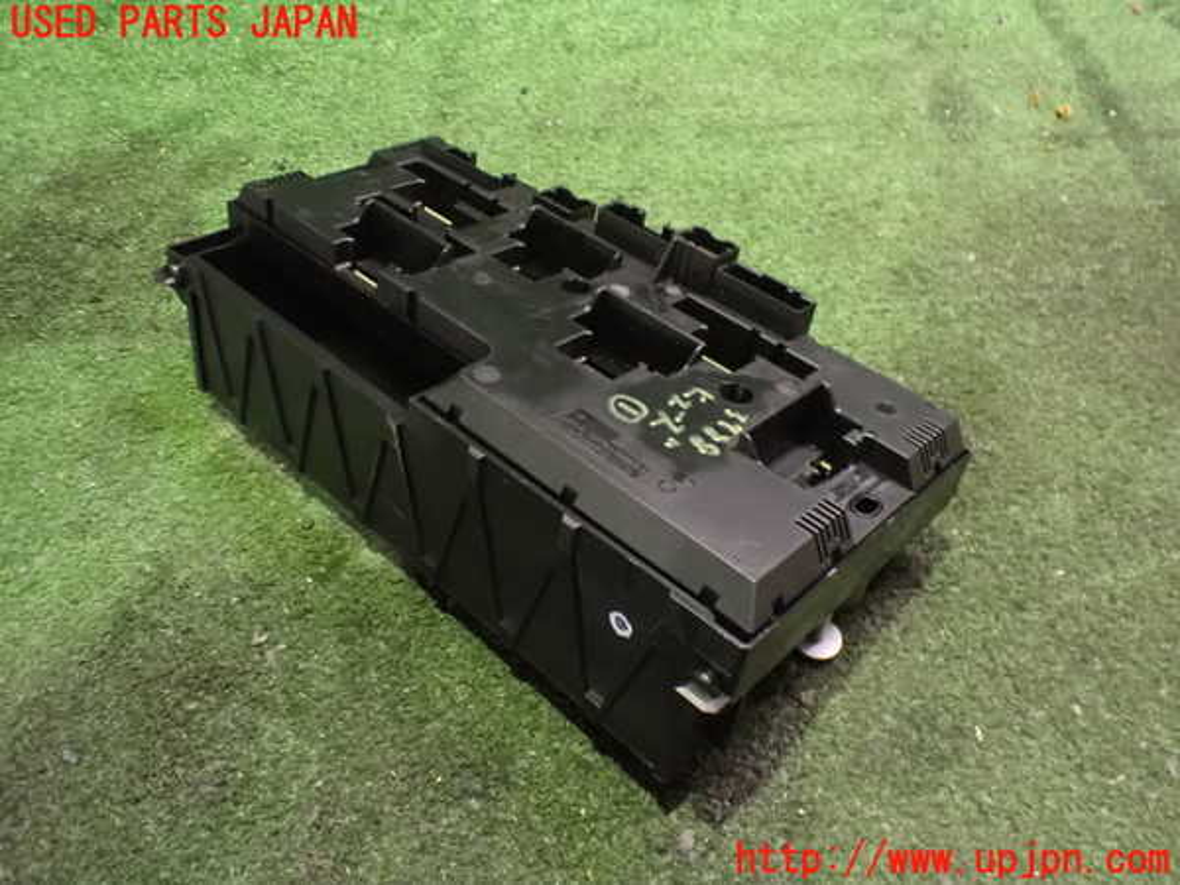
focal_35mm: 30
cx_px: 590
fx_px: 1023
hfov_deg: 60.0
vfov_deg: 46.8
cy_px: 442
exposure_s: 1/30
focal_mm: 5.4
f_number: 2.3
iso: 1600
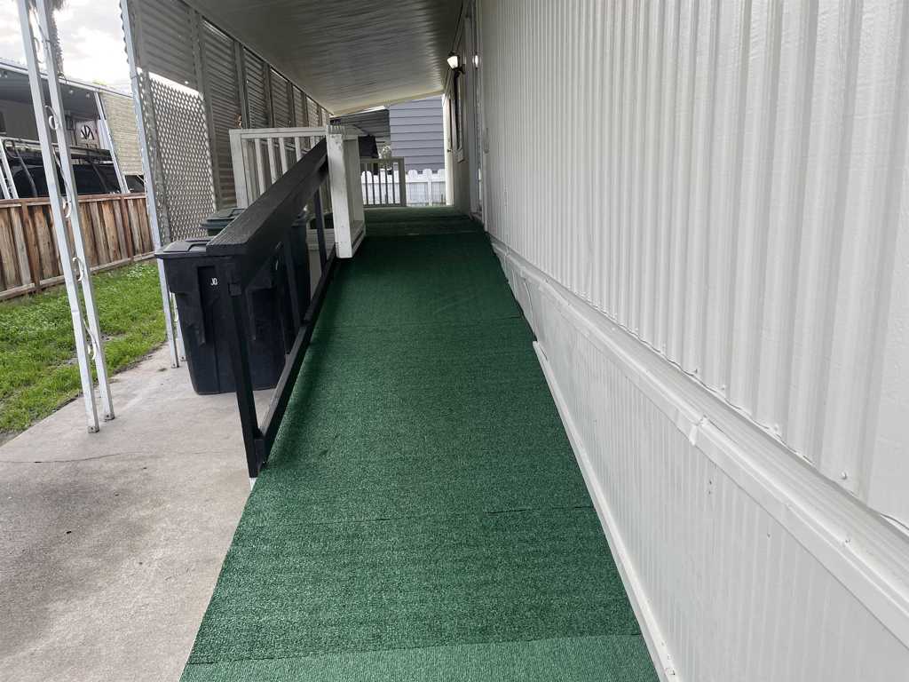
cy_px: 341
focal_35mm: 26
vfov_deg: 53.1
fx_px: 683
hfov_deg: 67.3
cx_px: 454
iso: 50
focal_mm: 5.1
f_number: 1.6
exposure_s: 1/397
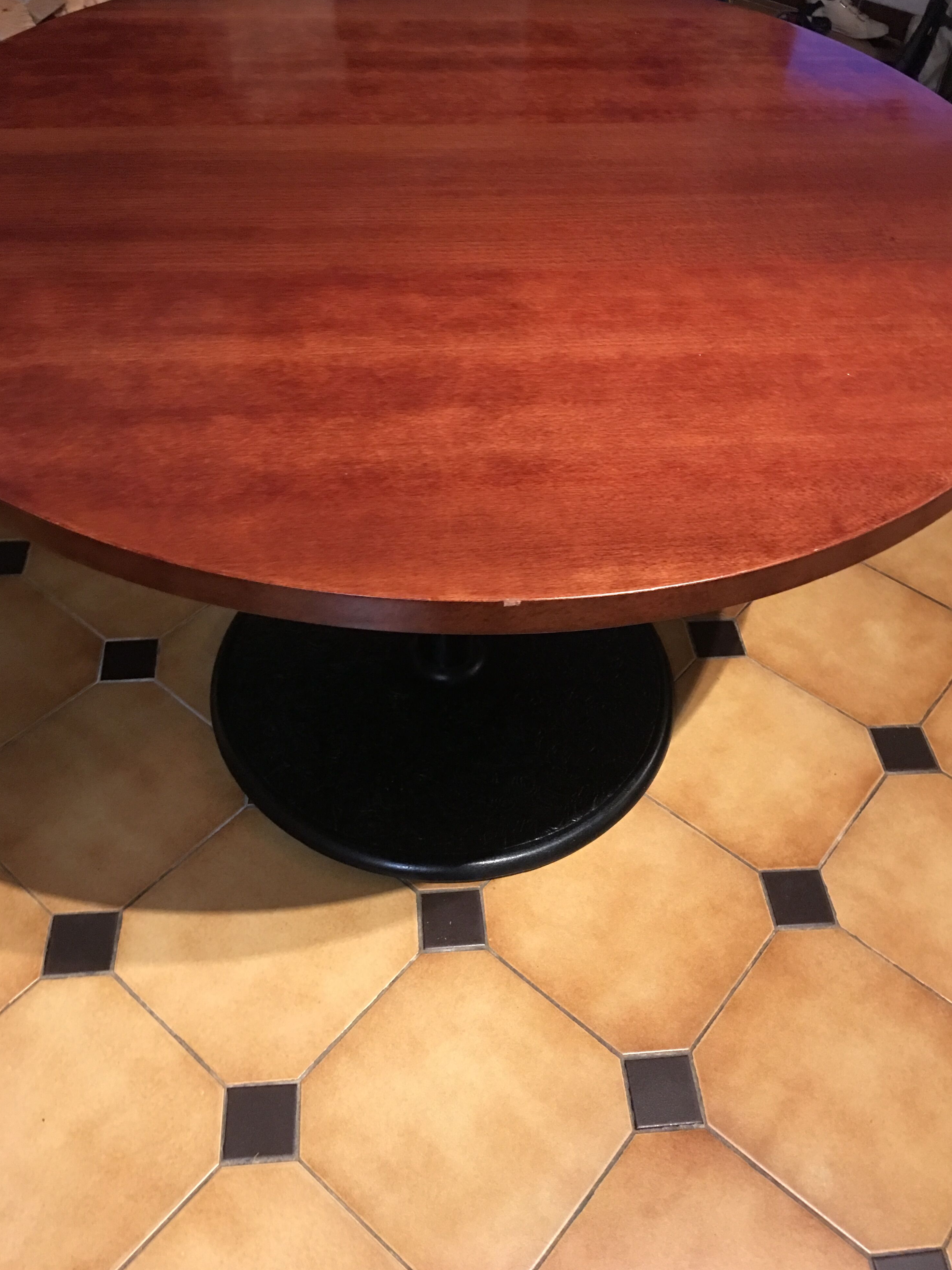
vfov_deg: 60.0
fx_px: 1100
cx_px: 476
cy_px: 631
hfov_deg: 46.8
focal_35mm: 30
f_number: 2.2
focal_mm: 4.15
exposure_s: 1/8
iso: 160
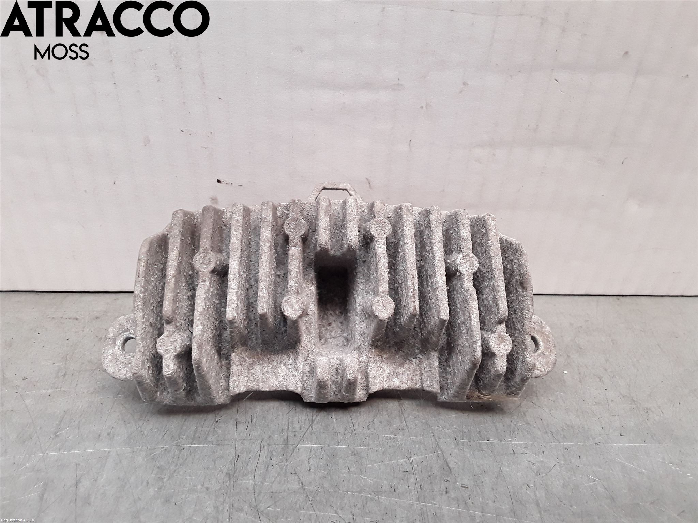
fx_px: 565
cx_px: 349
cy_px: 262
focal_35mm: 28
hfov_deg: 63.4
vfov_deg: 49.7
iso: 100
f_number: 1.9
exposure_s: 1/100
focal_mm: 2.91
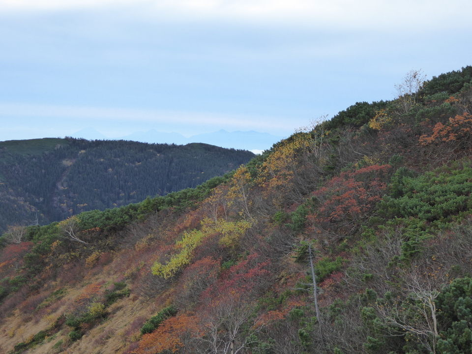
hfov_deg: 26.0
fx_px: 1023
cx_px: 236
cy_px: 177
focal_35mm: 75
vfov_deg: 19.6
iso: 200
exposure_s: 1/160
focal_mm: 12.5
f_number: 4.5
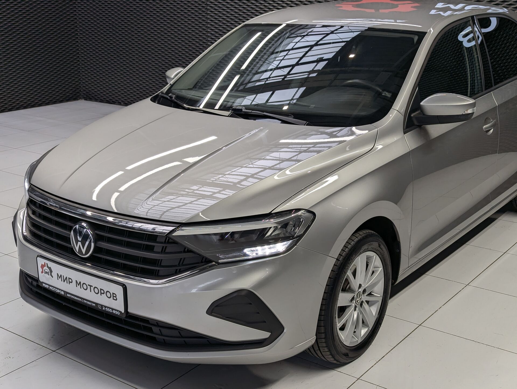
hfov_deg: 39.6
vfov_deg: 30.3
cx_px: 258
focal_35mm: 48
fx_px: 718
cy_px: 194
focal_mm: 6.81
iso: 54
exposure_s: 1/280
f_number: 1.85
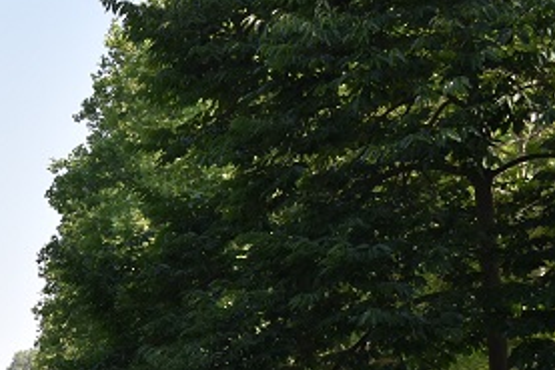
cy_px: 394
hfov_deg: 16.2
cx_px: -244
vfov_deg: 11.6
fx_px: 1805
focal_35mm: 117
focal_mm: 24
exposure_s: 1/250
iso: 200
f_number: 8
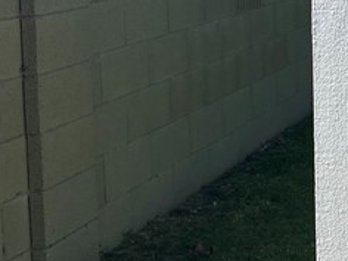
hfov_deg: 14.5
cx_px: 693
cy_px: 56
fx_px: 1136
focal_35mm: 113
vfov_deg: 13.1
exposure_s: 1/2967
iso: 32
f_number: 1.8
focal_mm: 4.25
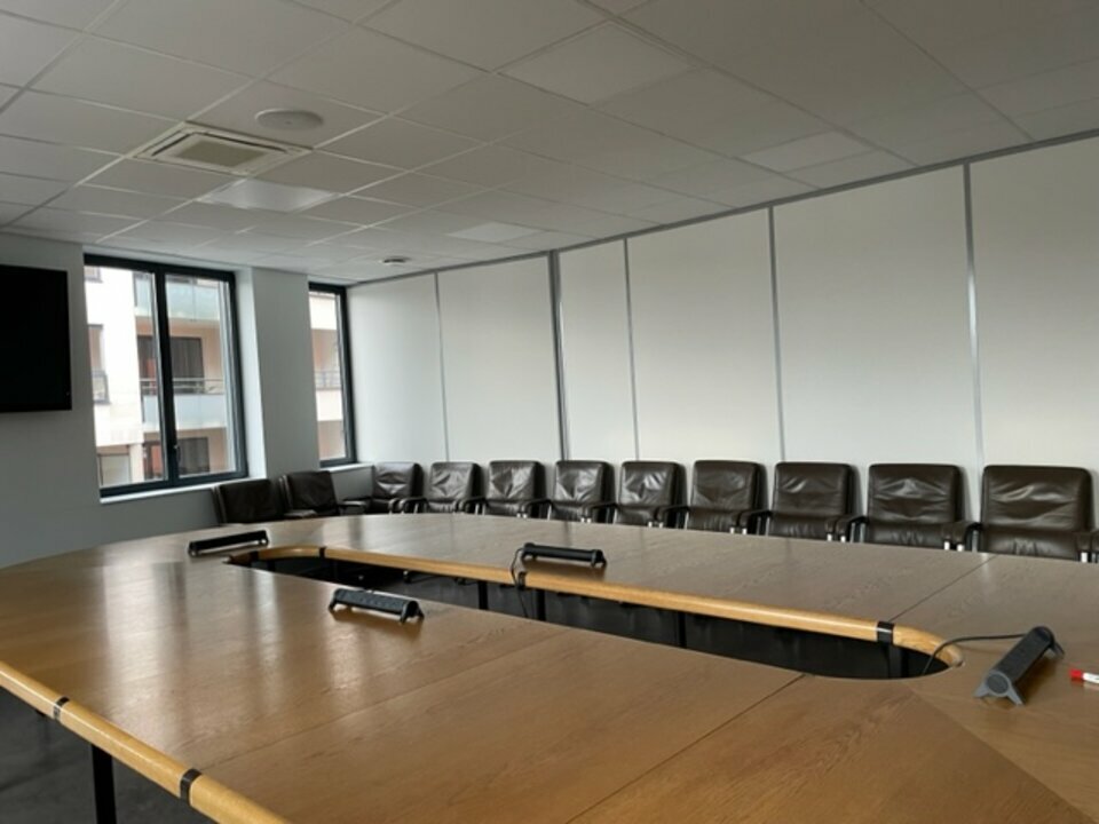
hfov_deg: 67.3
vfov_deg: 53.1
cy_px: 412
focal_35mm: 26
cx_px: 550
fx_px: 825
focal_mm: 4.2
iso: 100
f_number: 1.6
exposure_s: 1/50
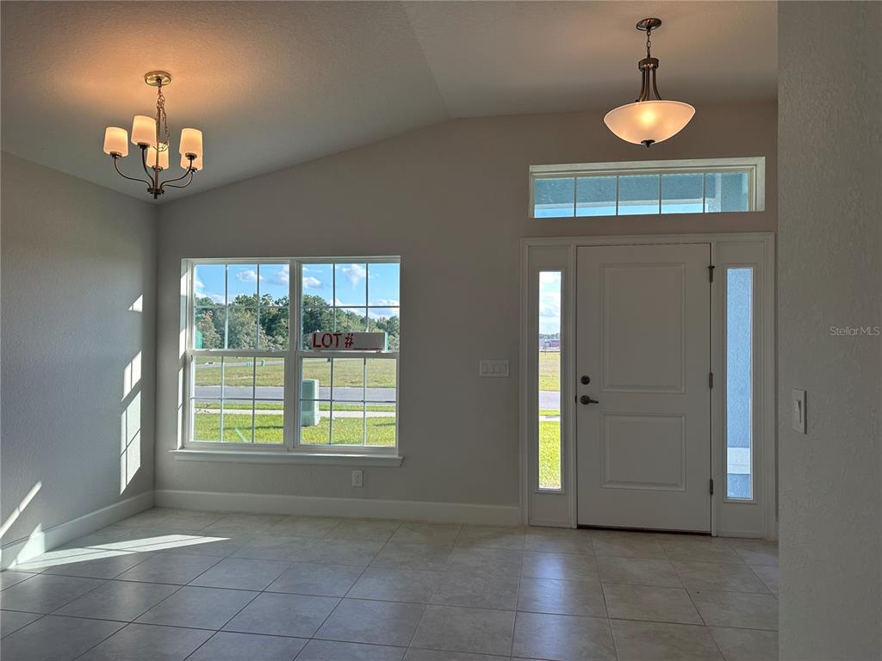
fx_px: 612
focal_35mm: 24
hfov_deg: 71.6
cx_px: 441
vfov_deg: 56.8
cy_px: 330
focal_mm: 6.86
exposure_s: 1/718
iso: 80
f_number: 1.78
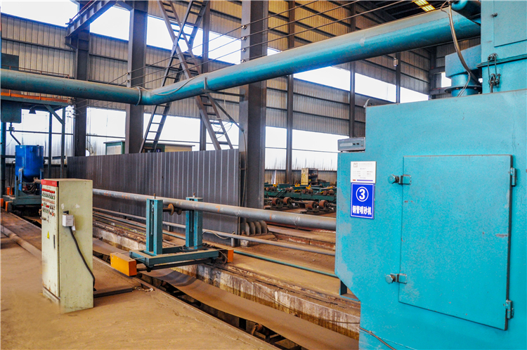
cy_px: 175
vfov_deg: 47.8
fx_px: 395
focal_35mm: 27
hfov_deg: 67.4
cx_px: 264
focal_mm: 18
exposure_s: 1/100
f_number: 5.6
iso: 1600
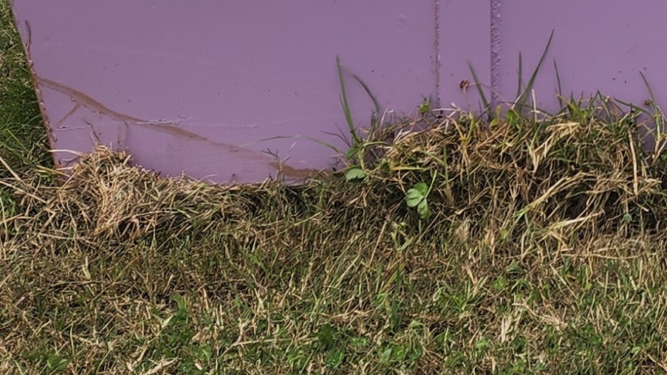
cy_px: -526
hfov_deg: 16.8
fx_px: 1963
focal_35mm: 111
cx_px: 1101
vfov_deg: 9.7
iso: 20
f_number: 1.8
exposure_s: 1/997
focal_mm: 5.4
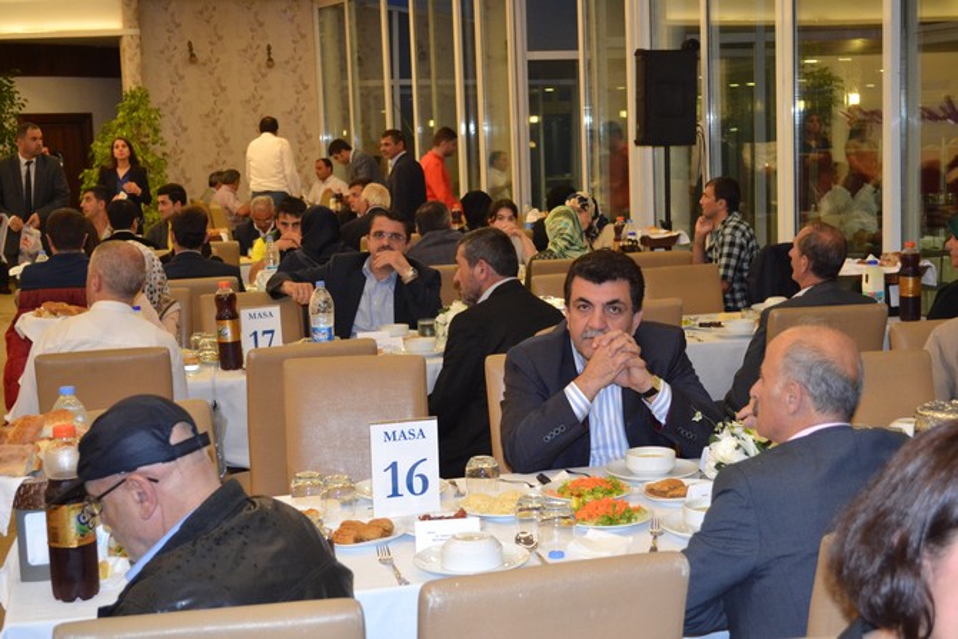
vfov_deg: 25.8
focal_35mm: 52
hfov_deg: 37.8
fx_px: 1397
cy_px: 320
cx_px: 479
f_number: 5
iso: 2000
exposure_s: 1/60
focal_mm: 35
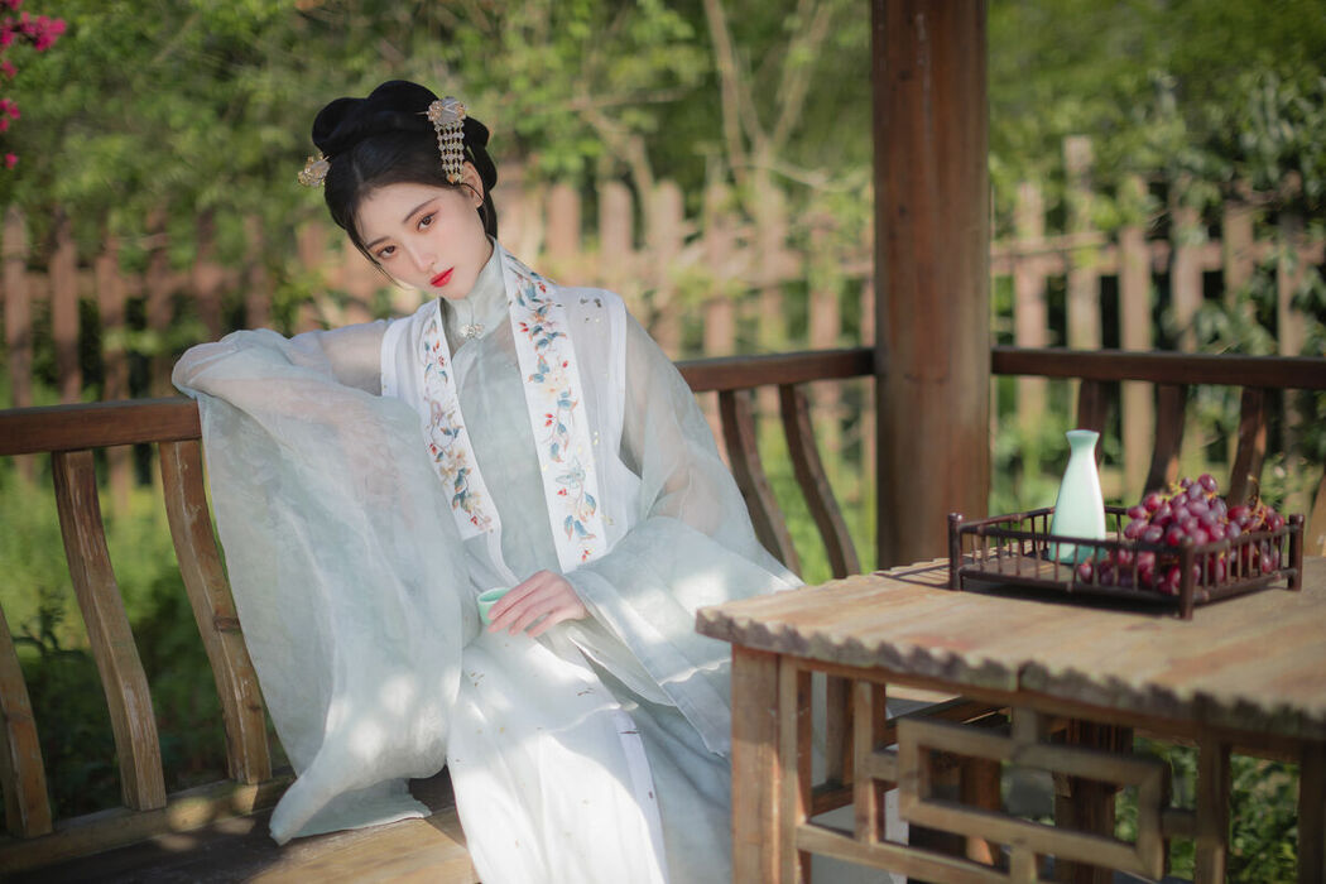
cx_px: 663
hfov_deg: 40.3
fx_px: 1805
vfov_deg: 27.5
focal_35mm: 49
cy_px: 442
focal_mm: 50
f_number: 1.6
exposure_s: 1/2000
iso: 100
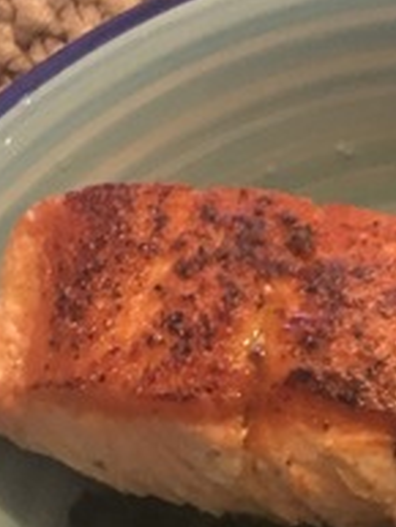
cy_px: 500
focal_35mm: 90
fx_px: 1371
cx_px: 445
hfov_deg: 15.9
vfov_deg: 21.2
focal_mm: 4.15
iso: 500
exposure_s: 1/17
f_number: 2.2
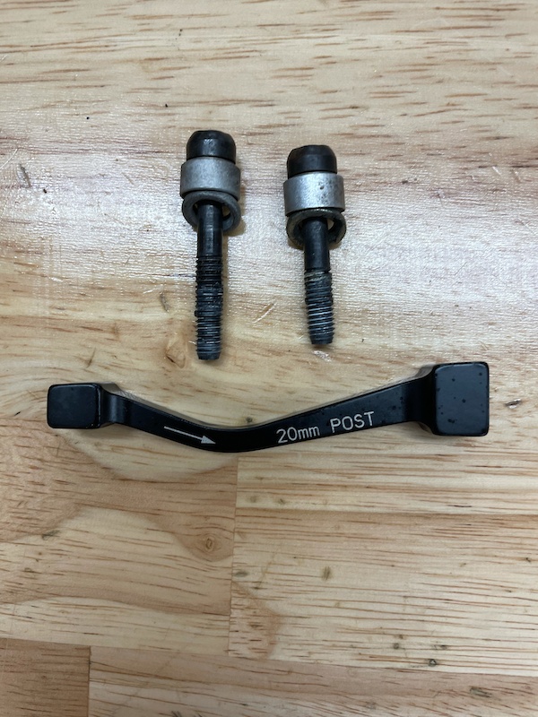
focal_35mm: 26
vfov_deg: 67.3
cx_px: 269
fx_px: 539
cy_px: 358
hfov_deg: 53.1
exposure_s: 1/61
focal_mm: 4.2
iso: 64
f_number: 1.6
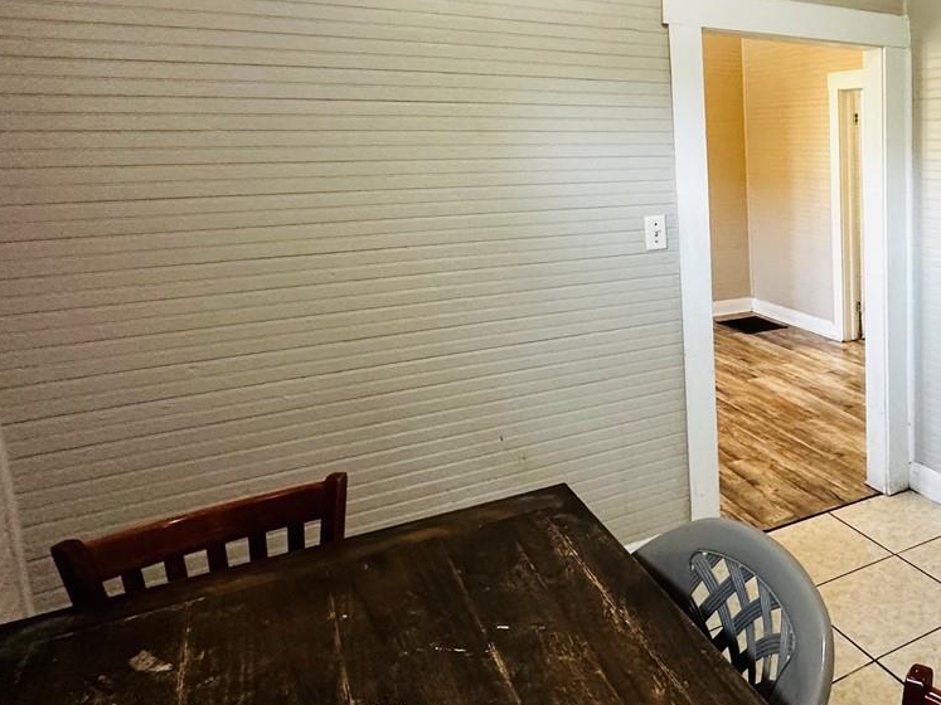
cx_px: 881
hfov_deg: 51.4
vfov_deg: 46.1
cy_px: 239
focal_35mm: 30
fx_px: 815
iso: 250
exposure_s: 1/120
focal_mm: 2.22
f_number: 2.2
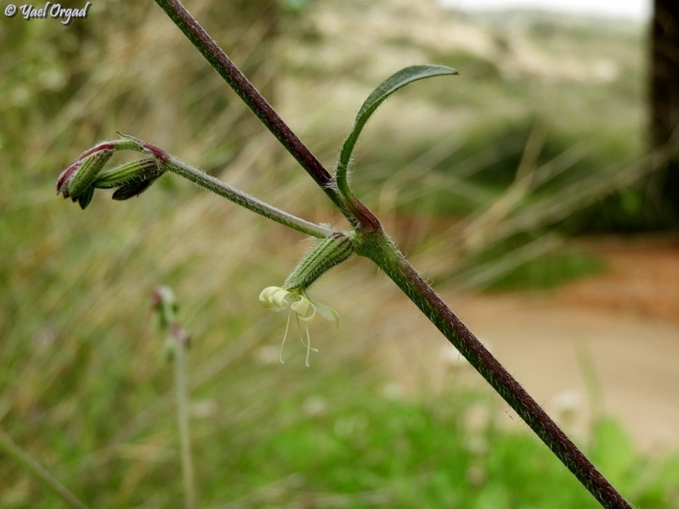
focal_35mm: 85
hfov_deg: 23.0
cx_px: 340
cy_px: 254
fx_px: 1667
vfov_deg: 17.4
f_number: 4.5
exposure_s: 1/250
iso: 220
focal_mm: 15.2
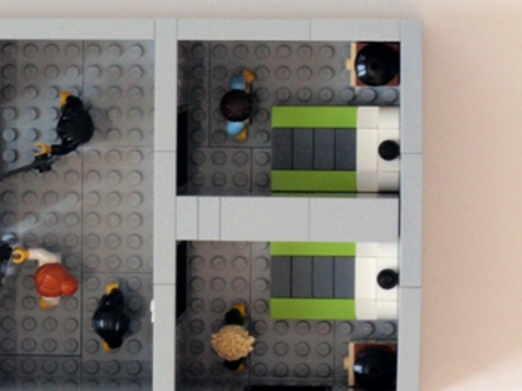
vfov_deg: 6.9
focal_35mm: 215
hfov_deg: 9.2
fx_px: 3241
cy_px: 189
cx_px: 55
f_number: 5.1
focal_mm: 20.88
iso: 200
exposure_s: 1/15
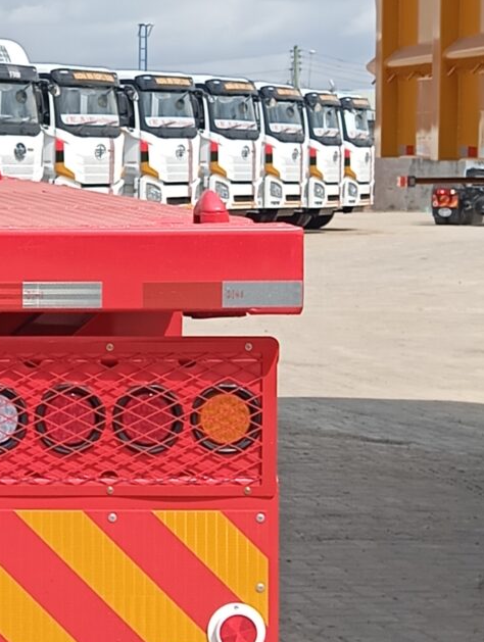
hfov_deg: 12.1
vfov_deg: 17.2
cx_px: -339
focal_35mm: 114
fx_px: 2119
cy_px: 226
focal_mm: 4.22
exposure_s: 1/720
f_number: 1.8
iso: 111
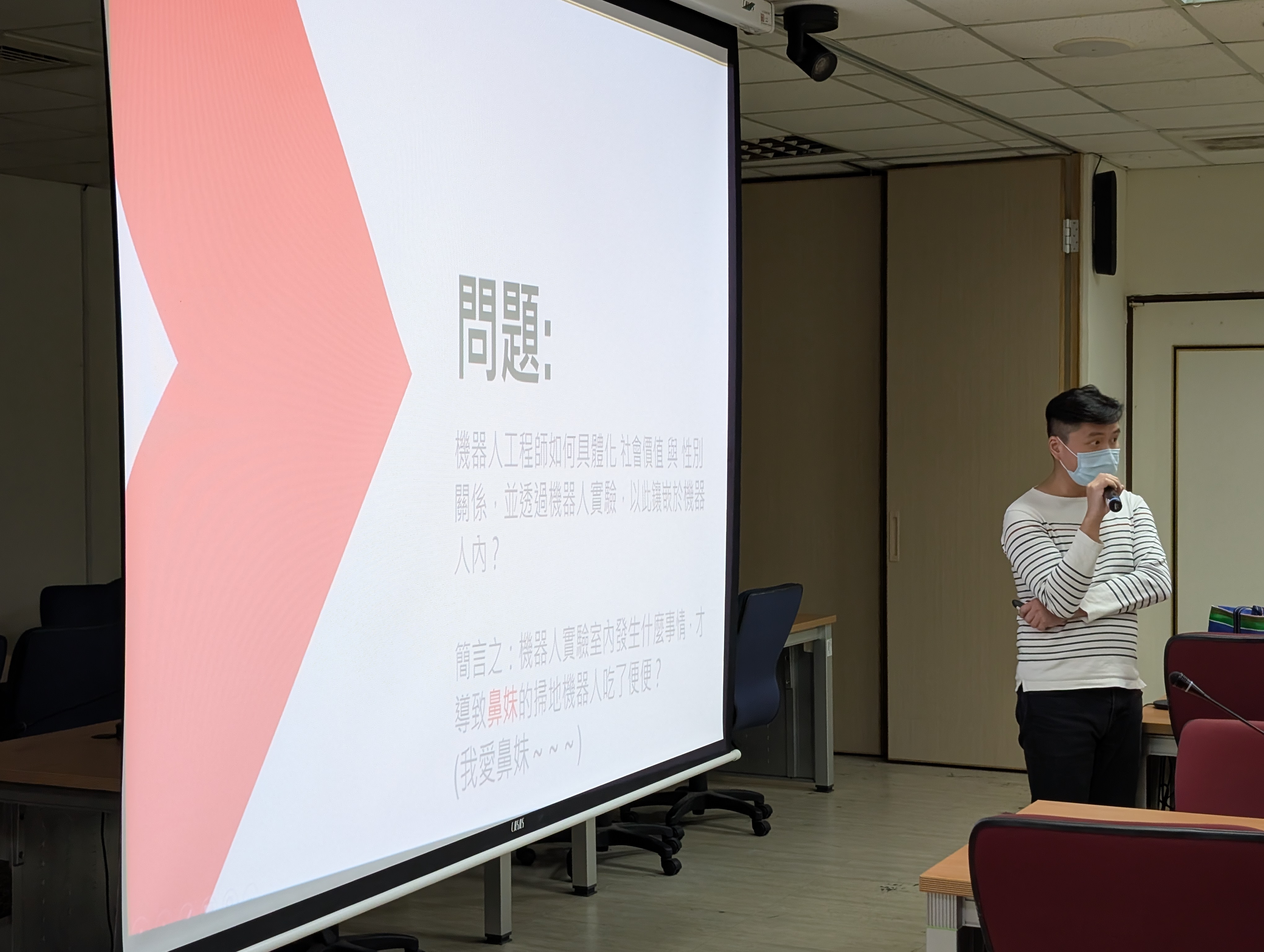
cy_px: 476
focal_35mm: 49
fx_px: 1792
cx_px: 632
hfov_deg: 38.9
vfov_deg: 29.7
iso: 292
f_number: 1.68
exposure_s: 1/120
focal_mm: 6.9
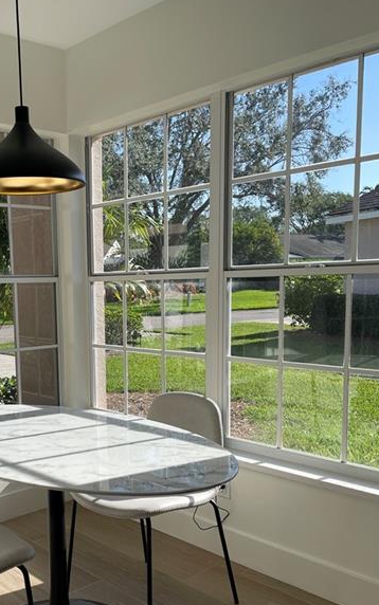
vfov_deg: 52.1
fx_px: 611
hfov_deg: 33.6
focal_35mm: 37
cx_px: 86
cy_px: 380
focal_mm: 4.2
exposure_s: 1/1435
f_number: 1.6
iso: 32
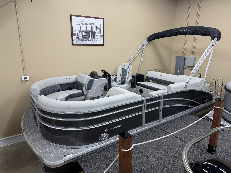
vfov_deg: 56.8
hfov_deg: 71.6
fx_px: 160
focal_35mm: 24
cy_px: 86
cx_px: 116
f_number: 1.78
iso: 125
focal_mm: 6.76
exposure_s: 1/60
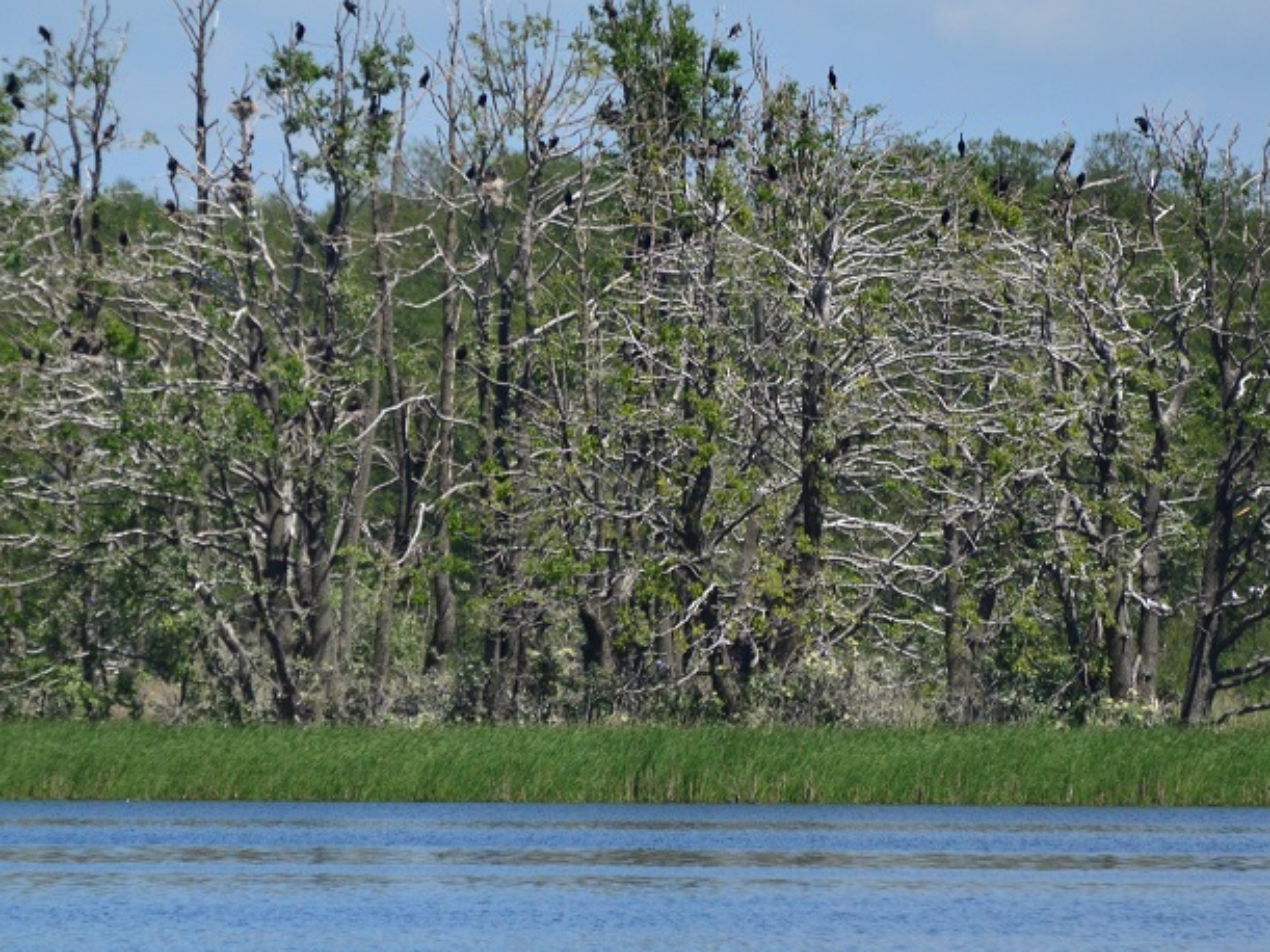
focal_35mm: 707
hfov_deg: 2.8
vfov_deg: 2.1
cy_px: 301
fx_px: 25933
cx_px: 570
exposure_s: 1/8000
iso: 900
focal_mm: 300
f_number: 5.6
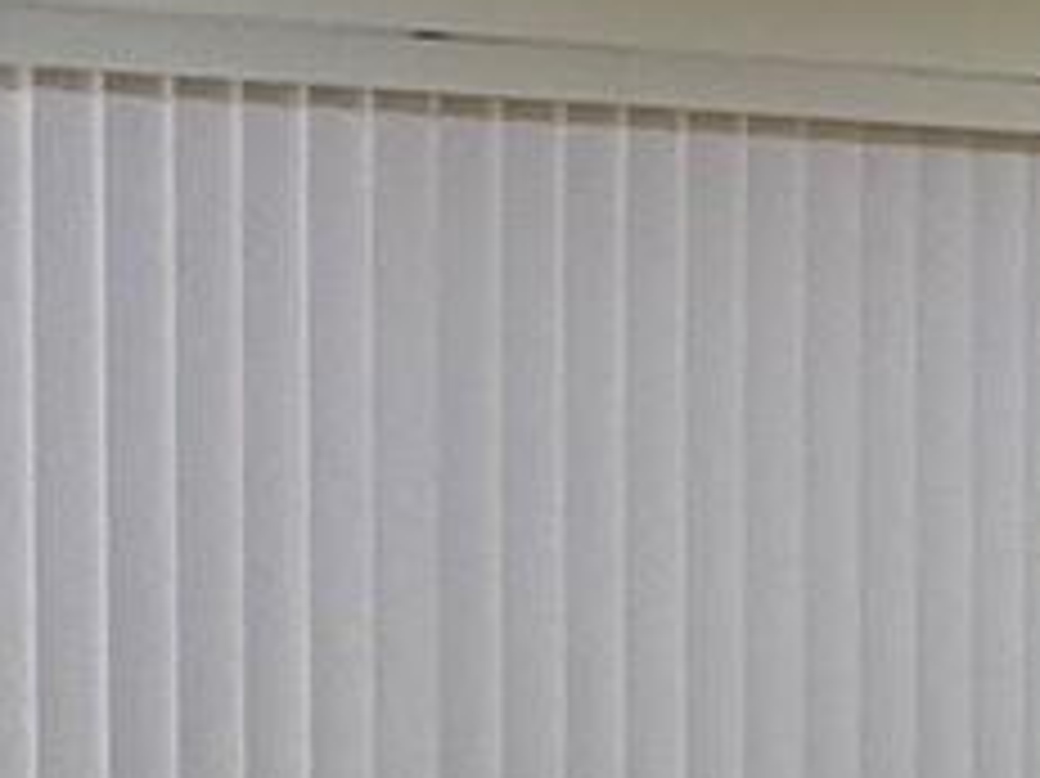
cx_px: 2980
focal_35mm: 97
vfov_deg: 15.2
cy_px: 553
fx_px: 2913
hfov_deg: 12.0
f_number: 2.2
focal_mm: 2.22
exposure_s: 1/120
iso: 200
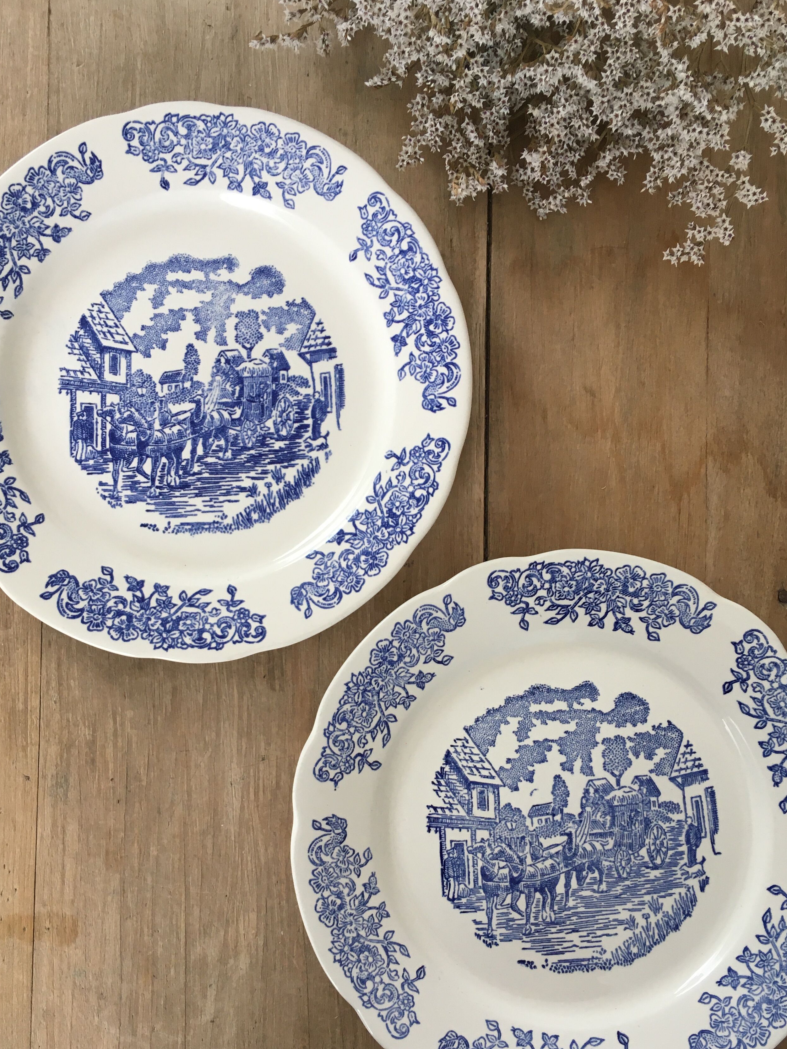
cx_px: 391
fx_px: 1061
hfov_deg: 40.7
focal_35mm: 35
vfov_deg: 52.3
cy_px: 627
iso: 25
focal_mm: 4.15
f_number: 2.2
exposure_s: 1/33
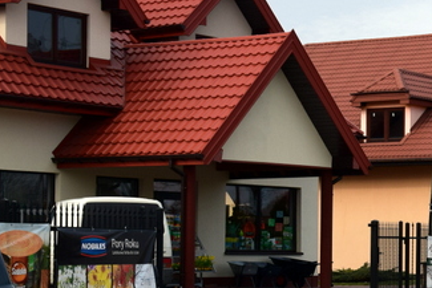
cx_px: 514
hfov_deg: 15.3
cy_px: 191
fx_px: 1551
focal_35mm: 129
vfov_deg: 10.6
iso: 400
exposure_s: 1/250
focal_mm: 35
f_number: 10
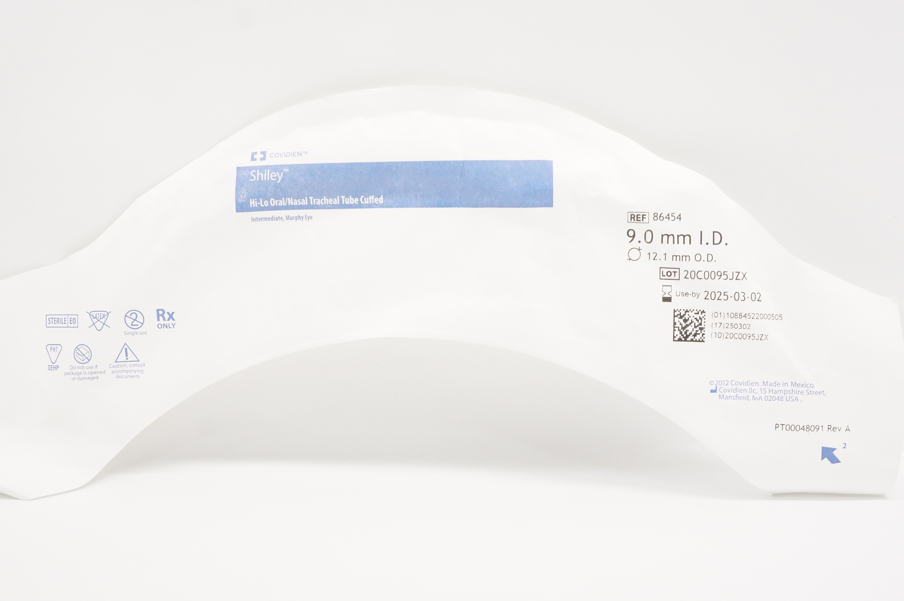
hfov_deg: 48.5
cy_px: 301
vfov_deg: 33.3
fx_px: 1003
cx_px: 429
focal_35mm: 40
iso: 3200
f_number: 8
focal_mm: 24
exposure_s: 1/250
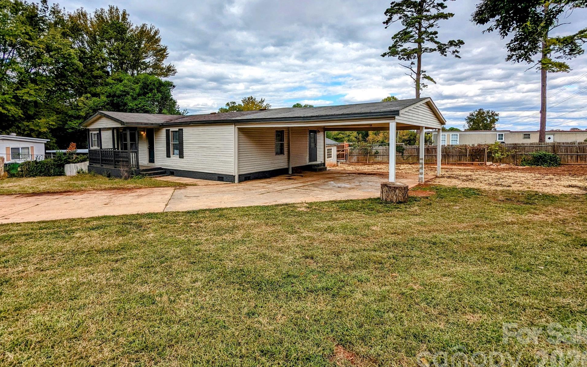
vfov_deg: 64.4
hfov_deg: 91.1
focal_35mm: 18
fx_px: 288
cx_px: 288
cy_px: 148
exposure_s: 1/1106
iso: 52
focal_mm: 2.35
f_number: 2.2
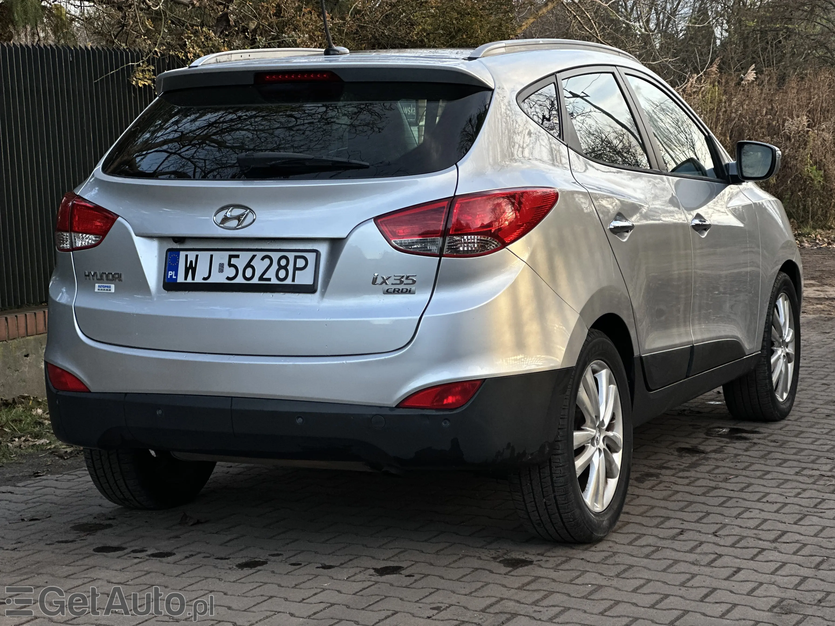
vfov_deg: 19.1
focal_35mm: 77
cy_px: 313
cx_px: 418
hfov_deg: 25.3
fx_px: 1857
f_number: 2.8
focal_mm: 9
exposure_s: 1/121
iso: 50
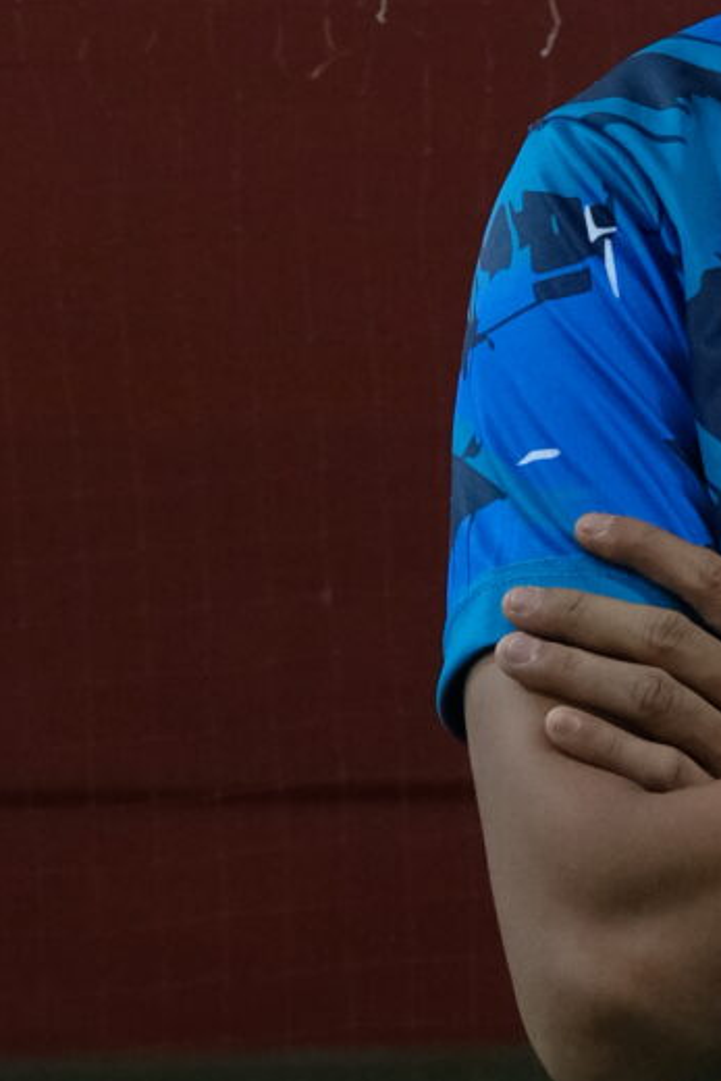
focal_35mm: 261
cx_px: 1104
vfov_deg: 7.9
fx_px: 7835
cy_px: 447
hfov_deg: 5.2
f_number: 4
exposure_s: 1/125
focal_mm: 35
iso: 2000
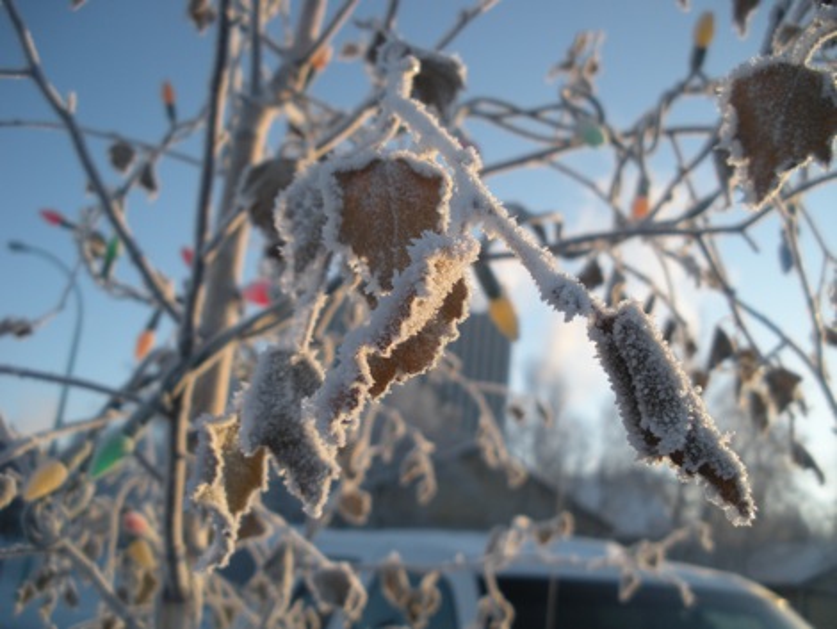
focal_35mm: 36
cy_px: 314
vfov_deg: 39.7
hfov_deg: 51.3
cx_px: 418
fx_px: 871
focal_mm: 6.3
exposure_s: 1/265
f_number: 3.5
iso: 64
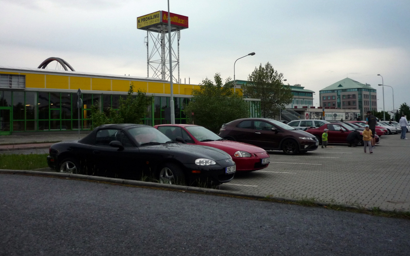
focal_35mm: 36
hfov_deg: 54.0
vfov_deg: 35.2
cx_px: 202
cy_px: 99
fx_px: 402
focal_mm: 5.5
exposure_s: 1/60
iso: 200
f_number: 2.8
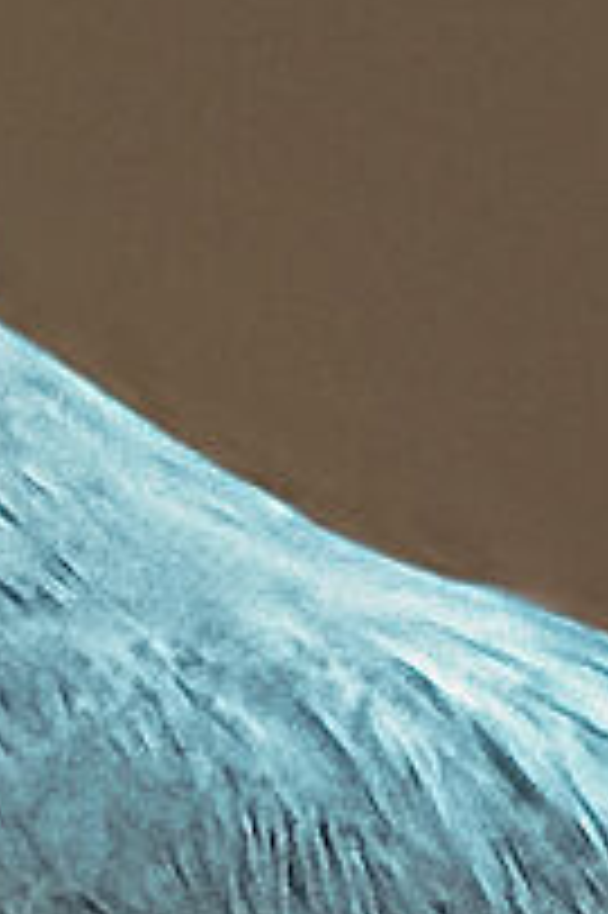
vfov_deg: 0.3
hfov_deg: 0.2
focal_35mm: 5924
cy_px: 1009
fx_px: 150320
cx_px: -1076
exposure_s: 1/2500
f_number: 5.6
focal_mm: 500
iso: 4000
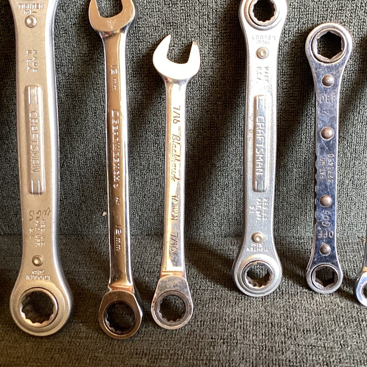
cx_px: 197
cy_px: 166
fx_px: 600
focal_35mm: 50
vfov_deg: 34.0
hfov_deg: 34.0
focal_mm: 3.3
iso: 80
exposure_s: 1/50
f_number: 2.4
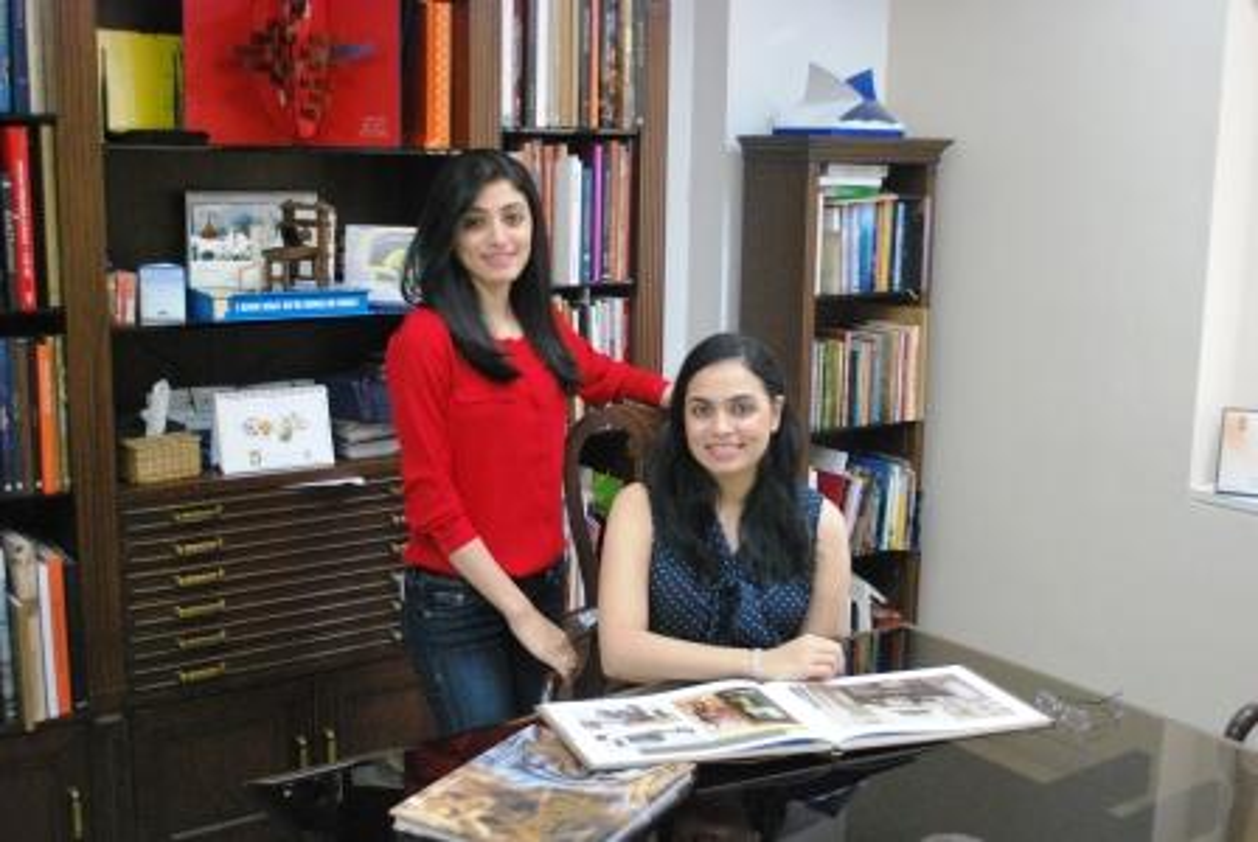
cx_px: 629
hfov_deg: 49.5
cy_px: 421
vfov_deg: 34.3
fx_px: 1365
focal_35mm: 39
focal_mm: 26
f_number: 4.5
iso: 1600
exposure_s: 1/20
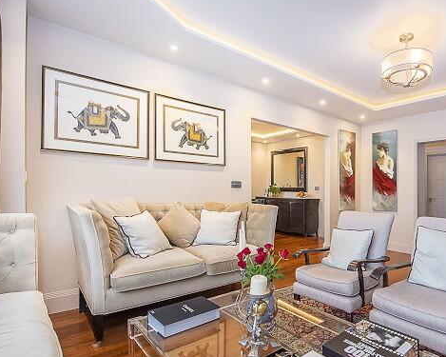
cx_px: 305
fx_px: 277
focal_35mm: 21
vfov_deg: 65.4
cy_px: 196
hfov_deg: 74.7
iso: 500
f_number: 6.3
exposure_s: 1/20
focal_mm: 15
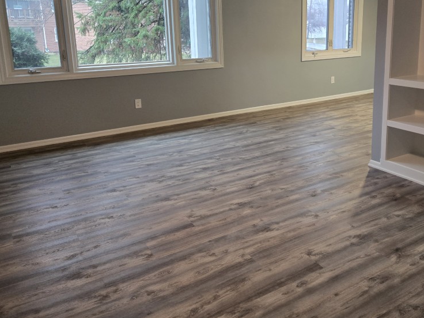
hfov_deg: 56.1
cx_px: 267
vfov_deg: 43.4
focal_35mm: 32
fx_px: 392
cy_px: 99
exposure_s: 1/120
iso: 400
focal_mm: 5.4
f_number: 1.8
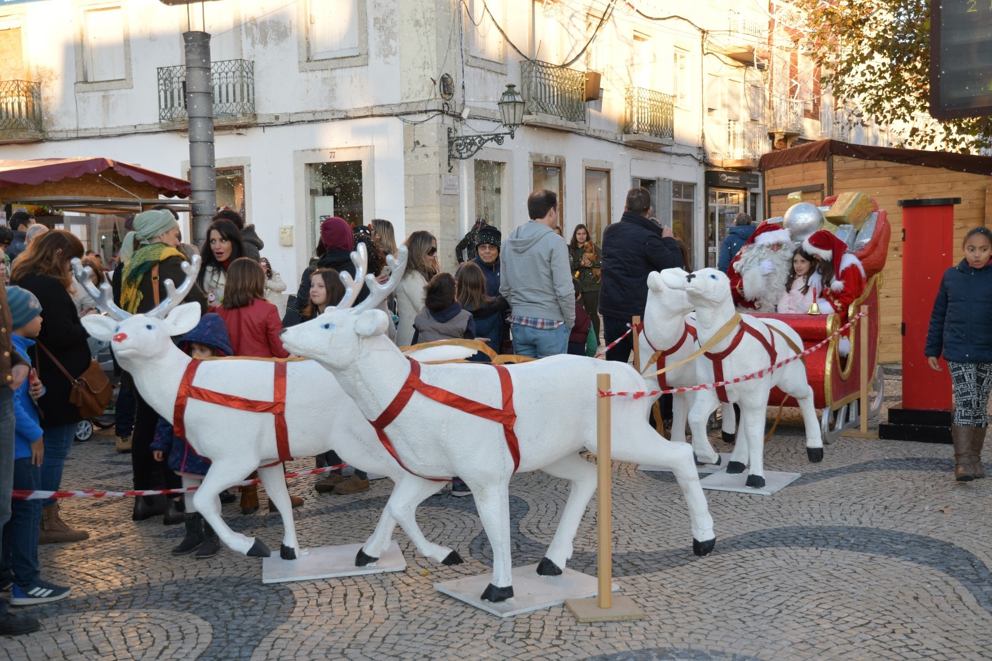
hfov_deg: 43.6
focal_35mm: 45
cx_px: 496
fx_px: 1240
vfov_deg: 29.9
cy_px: 330
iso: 200
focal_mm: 30
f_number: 4
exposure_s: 1/250
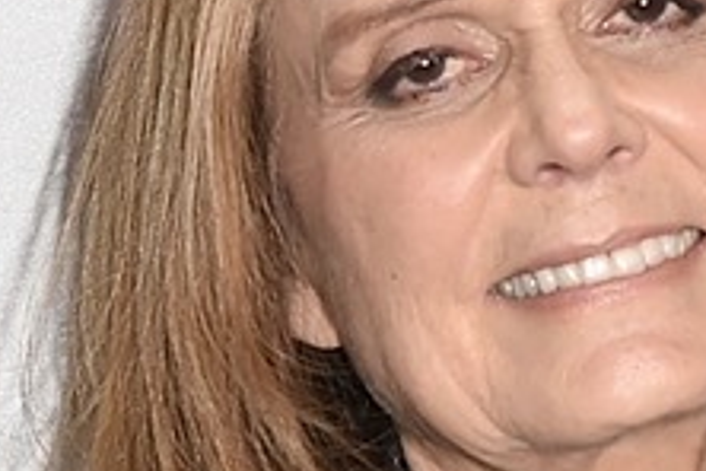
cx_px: 690
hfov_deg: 5.4
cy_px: 512
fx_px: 7412
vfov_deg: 3.6
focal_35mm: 378
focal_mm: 70
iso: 1250
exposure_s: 1/200
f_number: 8
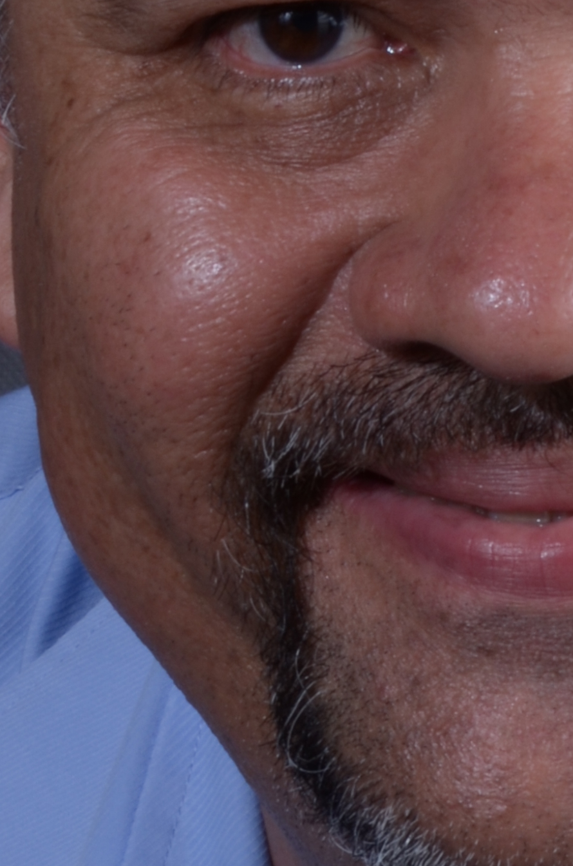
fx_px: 16094
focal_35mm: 671
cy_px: 689
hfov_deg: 2.0
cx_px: 611
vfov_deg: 3.1
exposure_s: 1/160
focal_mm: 122
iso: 125
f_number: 29
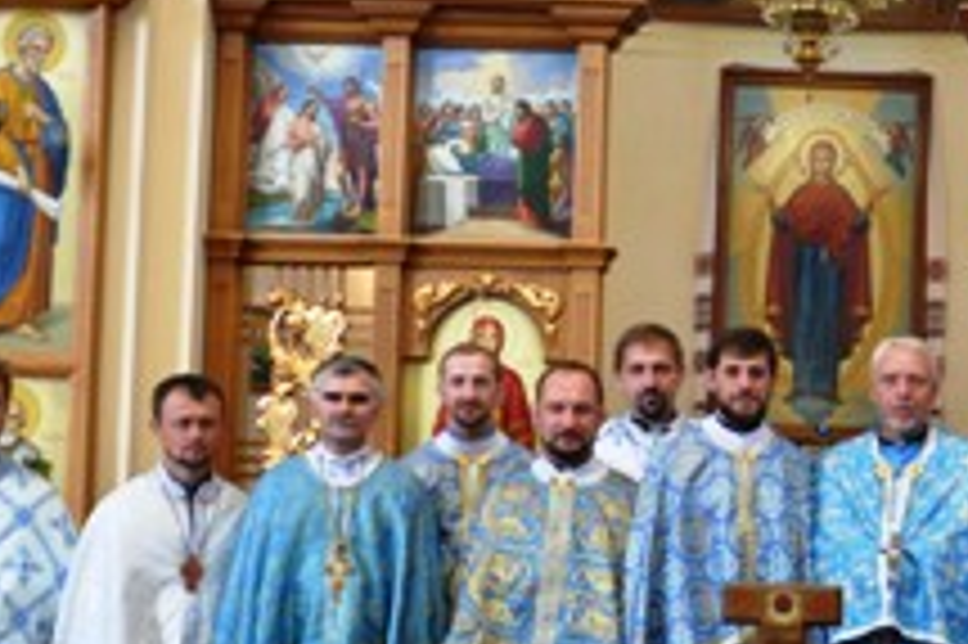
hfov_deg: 26.4
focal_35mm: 73
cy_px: 428
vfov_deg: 18.6
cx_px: 936
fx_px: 1966
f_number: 4.5
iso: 400
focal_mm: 21
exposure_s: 1/80
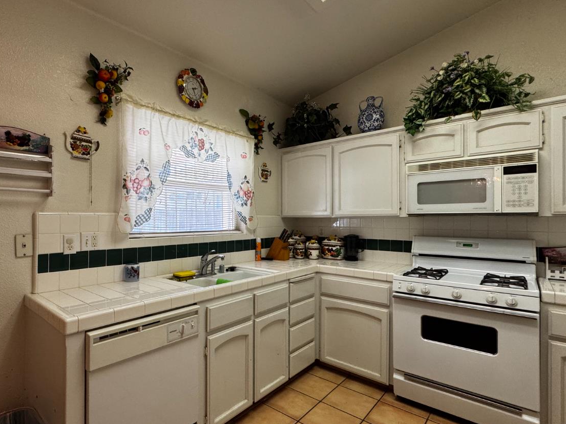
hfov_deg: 83.8
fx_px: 311
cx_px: 232
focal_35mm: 19
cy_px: 219
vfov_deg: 68.7
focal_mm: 2.22
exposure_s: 1/120
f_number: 2.2
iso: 200
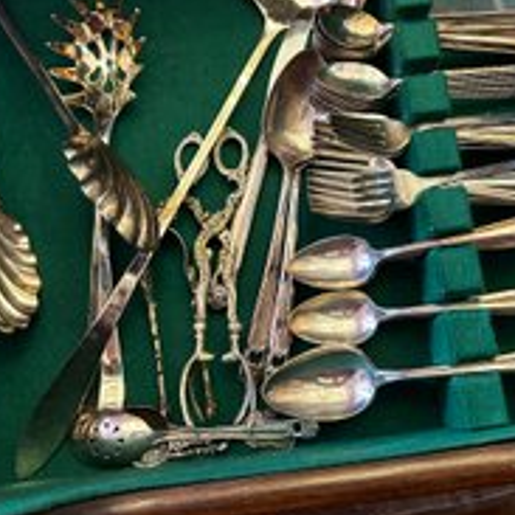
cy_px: 170
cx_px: 308
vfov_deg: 38.7
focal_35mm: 43
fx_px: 724
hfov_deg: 39.0
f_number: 1.5
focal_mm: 5.7
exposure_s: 1/60
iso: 400
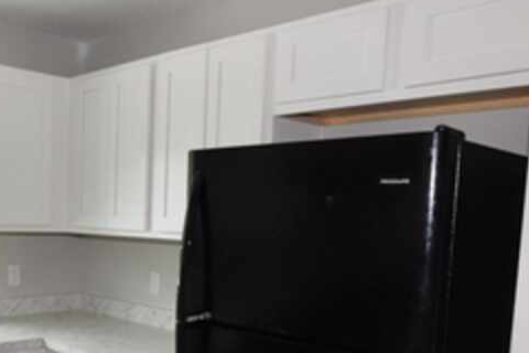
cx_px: 166
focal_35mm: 40
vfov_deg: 32.1
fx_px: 588
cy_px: 302
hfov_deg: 47.5
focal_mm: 10
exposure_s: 1/60
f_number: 8
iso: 1600
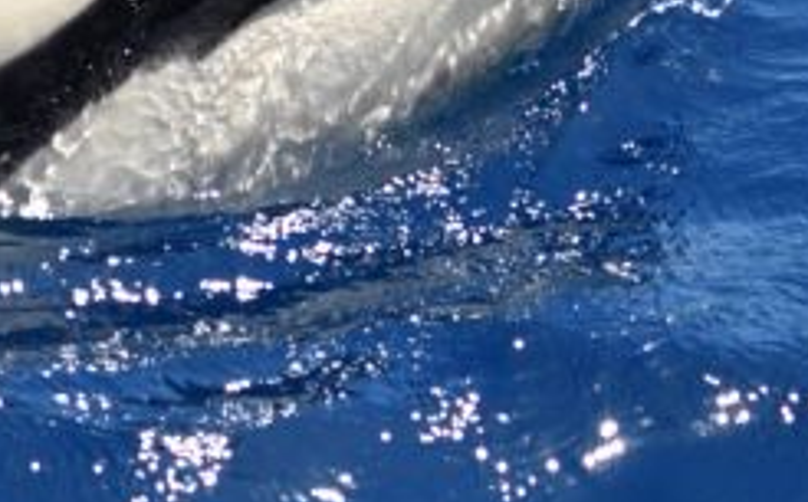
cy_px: -264
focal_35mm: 664
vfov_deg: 2.0
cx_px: -250
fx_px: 14602
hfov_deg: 3.2
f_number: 5.3
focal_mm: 200
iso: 1800
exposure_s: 1/8000
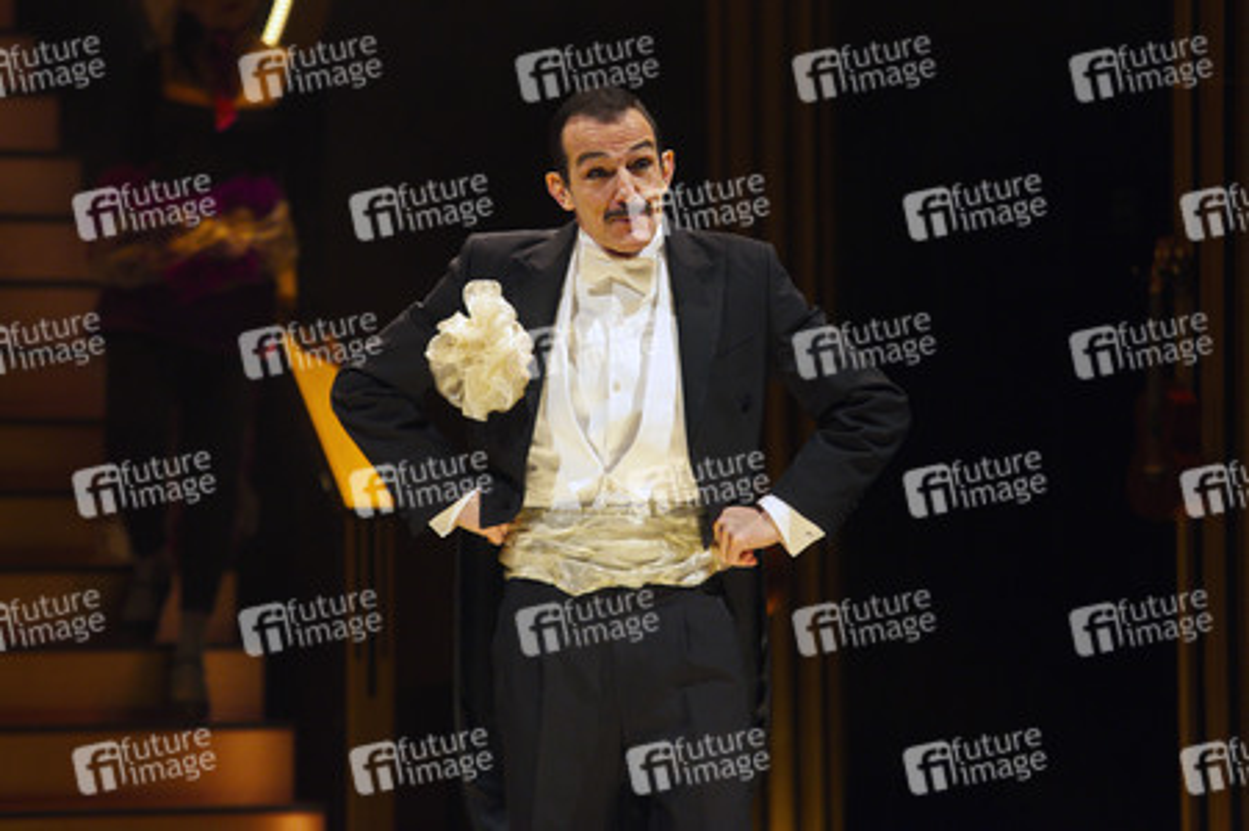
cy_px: 416
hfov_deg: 15.2
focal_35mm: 135
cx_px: 624
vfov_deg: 10.1
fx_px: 4680
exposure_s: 1/400
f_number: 4
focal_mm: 135
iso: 1600
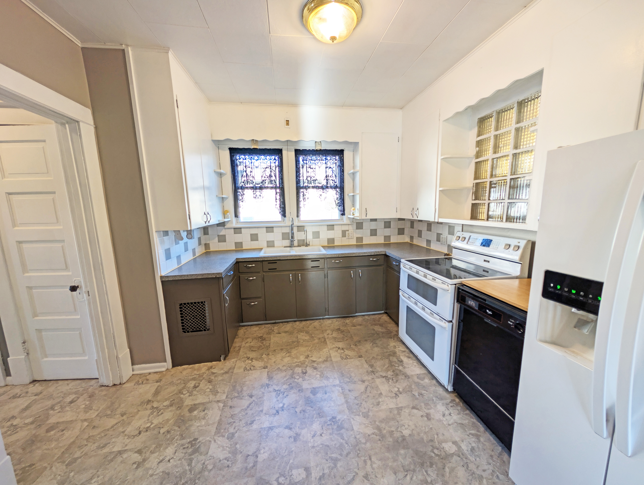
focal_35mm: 12
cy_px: 242
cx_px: 322
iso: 47
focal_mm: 2.02
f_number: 1.7
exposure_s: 1/52.5
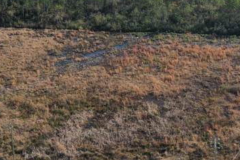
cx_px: 164
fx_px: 673
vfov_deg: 13.5
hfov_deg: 20.1
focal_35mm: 101
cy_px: 52
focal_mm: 10.26
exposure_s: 1/320
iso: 100
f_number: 5.6
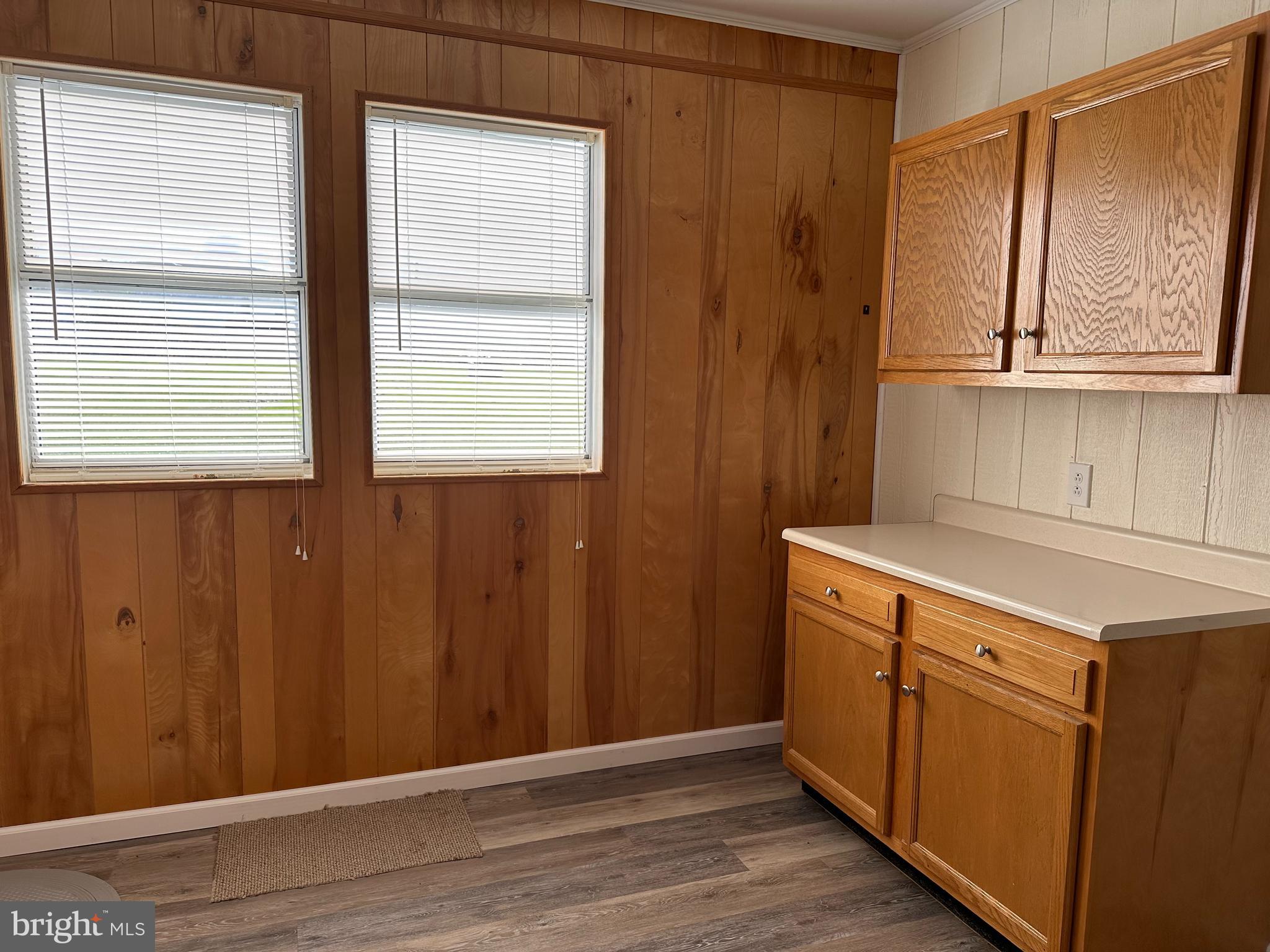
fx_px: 881
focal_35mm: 24
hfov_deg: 71.6
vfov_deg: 56.8
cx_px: 635
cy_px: 476
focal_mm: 6.86
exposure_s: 1/680
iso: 80
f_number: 1.78
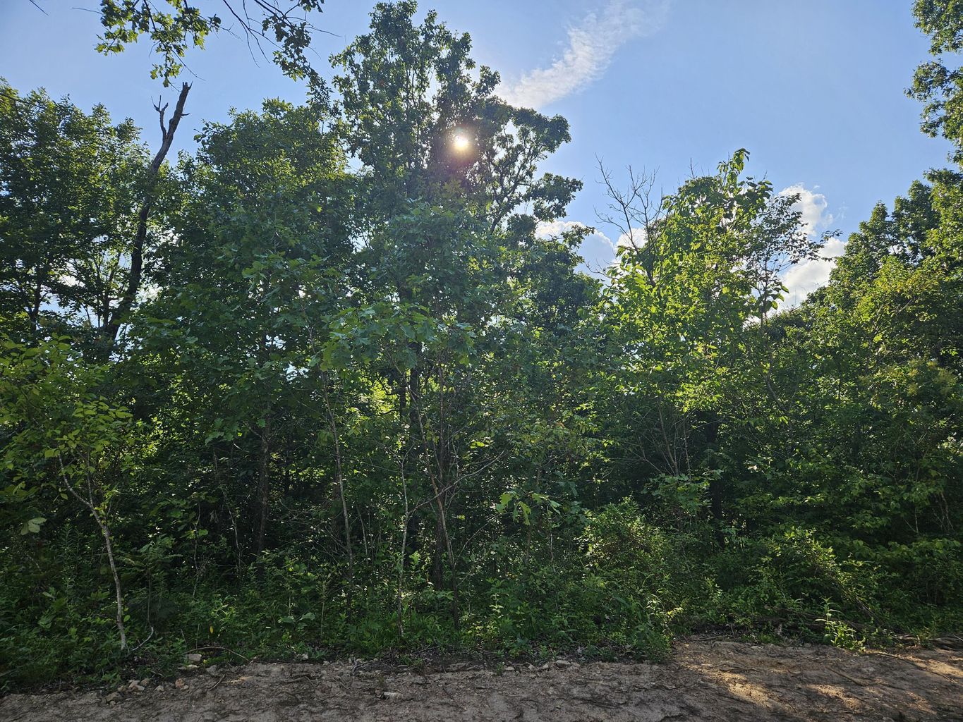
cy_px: 361
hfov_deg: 73.9
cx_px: 482
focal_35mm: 23
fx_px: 640
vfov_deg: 58.9
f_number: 1.8
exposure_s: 1/1173
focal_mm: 5.4
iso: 25
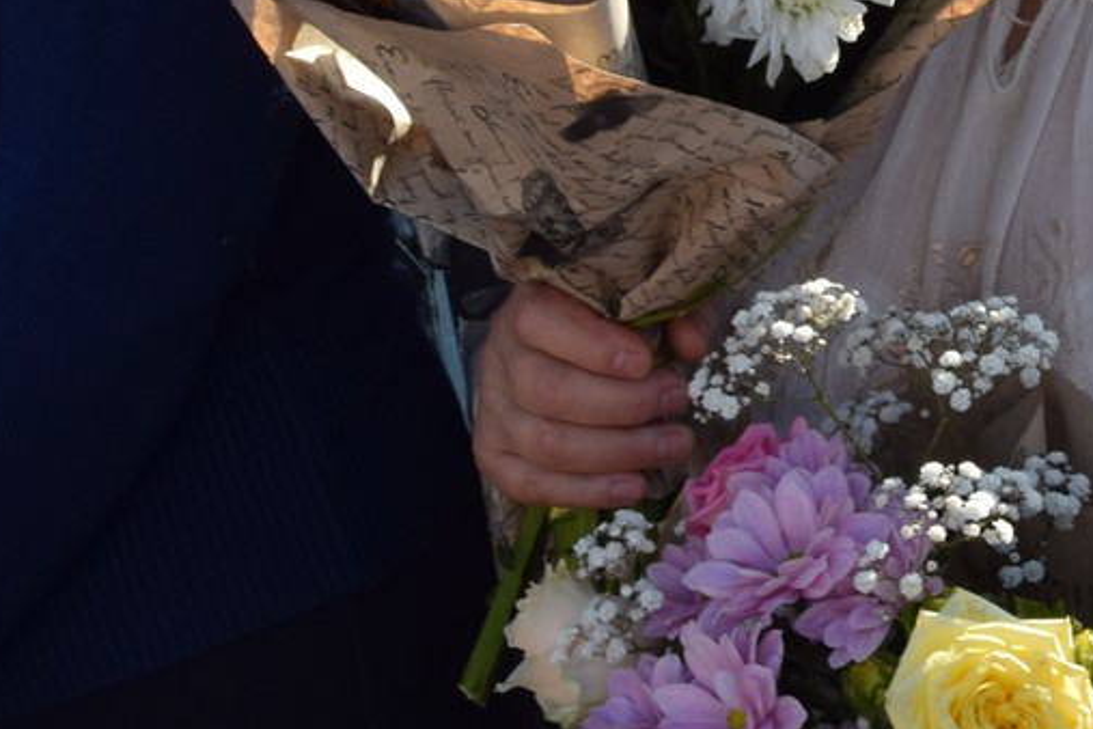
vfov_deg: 11.4
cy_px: -15
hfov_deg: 16.4
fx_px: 3609
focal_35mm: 119
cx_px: 1375
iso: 100
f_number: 9
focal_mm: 21
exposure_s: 1/125
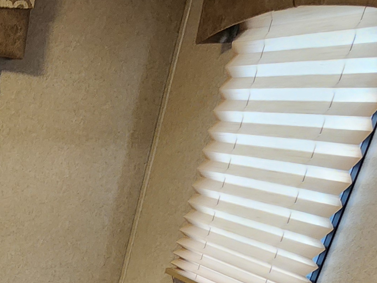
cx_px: -150
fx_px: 534
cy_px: 433
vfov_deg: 23.4
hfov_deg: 29.0
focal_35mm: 49
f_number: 2.2
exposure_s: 1/40
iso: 400
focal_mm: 2.2
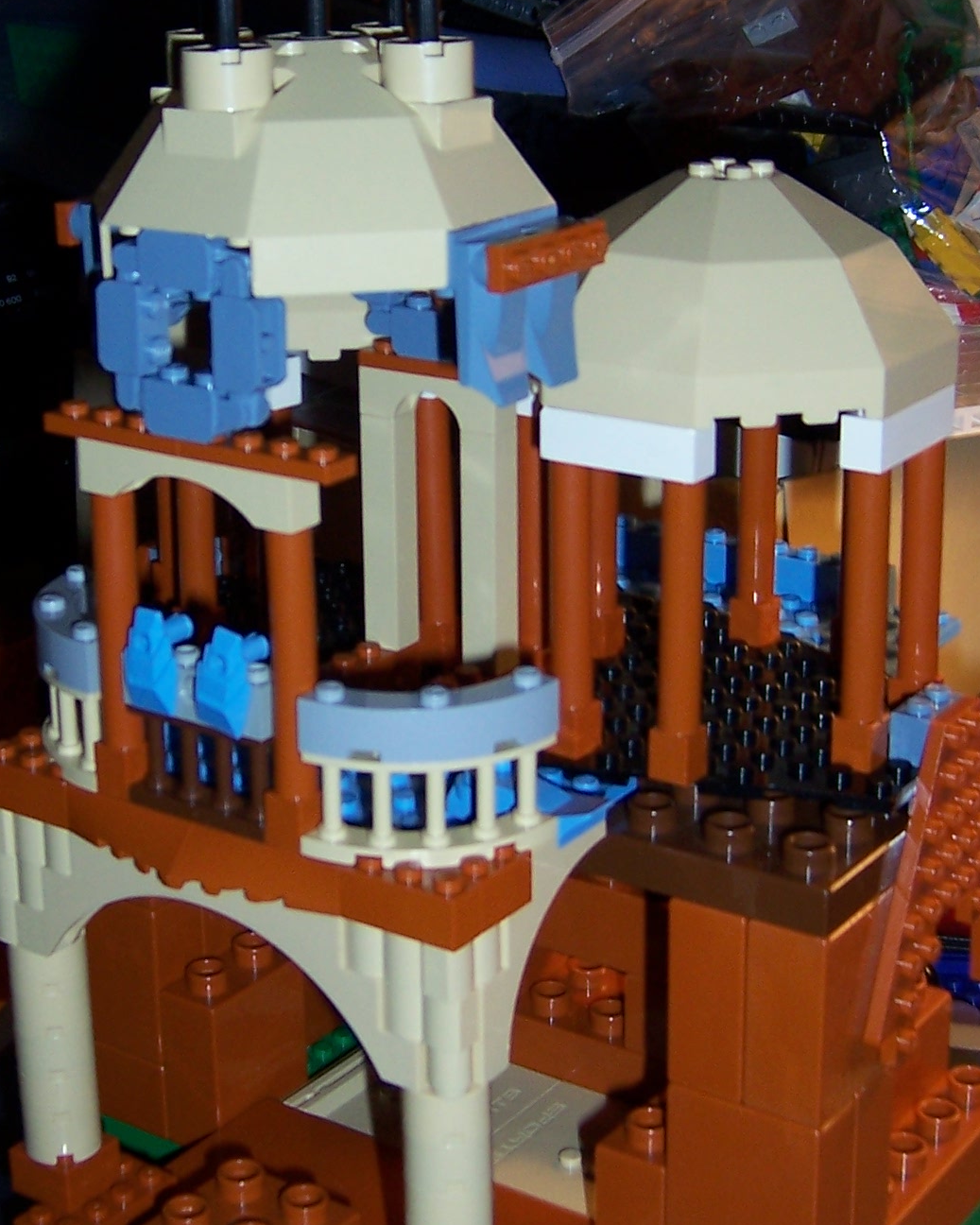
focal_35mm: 64
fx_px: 2320
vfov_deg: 29.5
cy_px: 474
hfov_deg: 23.8
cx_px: 377
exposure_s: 1/60
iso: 80
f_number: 2.8
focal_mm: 5.5
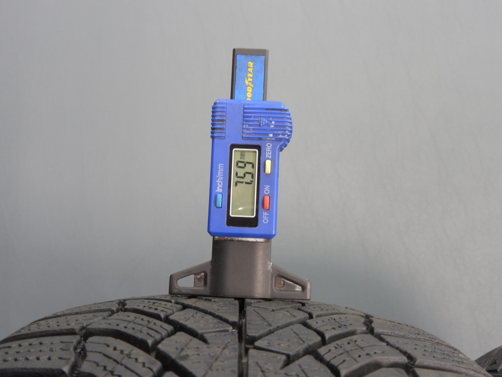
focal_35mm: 40
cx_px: 251
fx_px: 580
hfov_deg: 46.8
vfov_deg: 36.0
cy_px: 188
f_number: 4.8
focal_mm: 7.2
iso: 100
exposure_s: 1/8
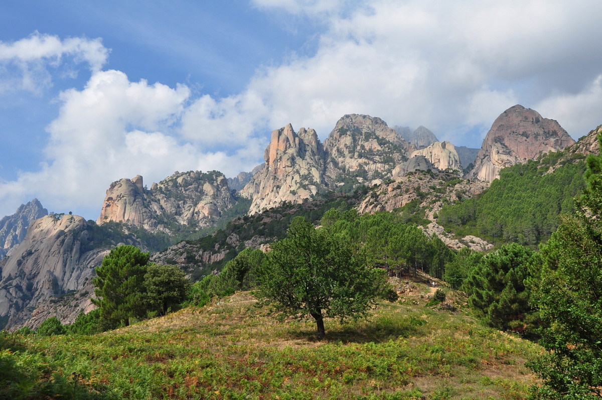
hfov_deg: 43.7
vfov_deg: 29.8
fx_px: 752
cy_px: 200
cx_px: 301
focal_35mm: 45
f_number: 11
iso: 400
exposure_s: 1/500
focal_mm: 30
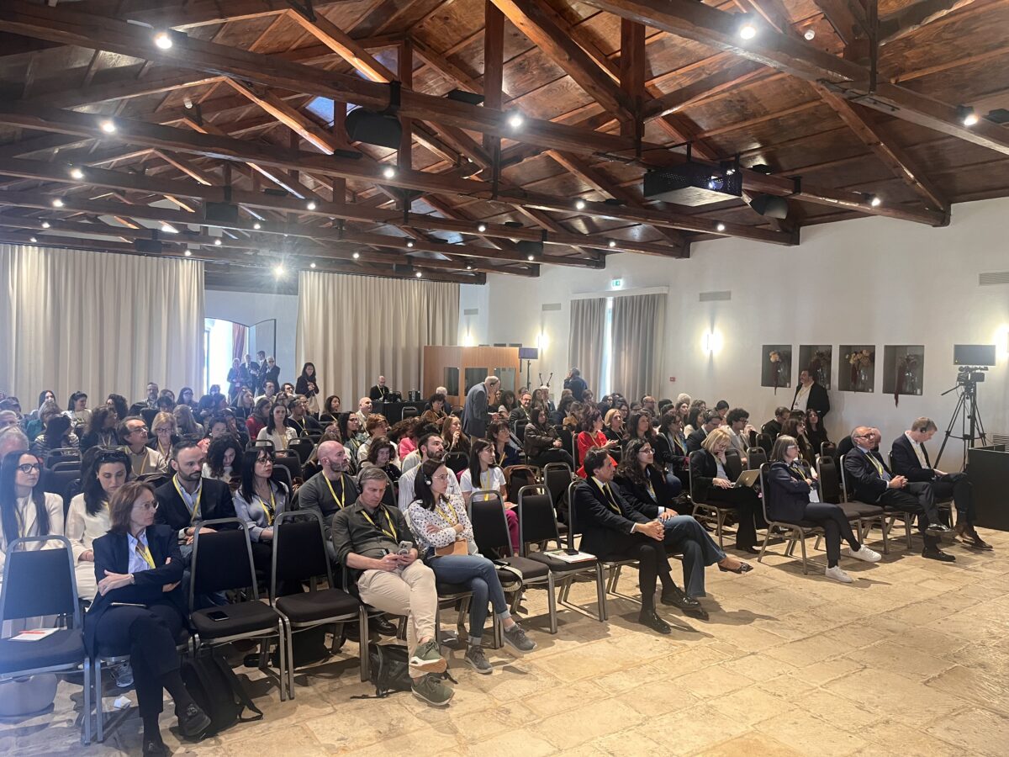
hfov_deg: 67.3
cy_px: 378
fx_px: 758
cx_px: 504
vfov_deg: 53.1
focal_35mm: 26
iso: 320
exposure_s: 1/49
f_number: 1.6
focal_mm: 5.1
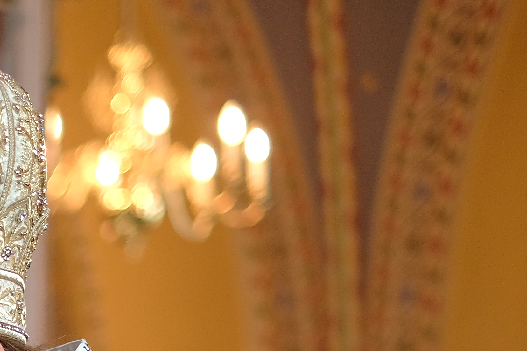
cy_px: 597
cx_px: -345
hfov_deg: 10.2
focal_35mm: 192
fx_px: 2810
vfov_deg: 7.0
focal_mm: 35
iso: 640
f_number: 1.4
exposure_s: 1/125
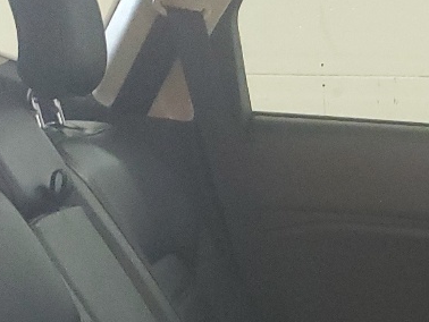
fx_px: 1364
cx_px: 594
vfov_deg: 12.4
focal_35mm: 110
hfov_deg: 16.6
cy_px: 558
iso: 405
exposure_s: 1/15
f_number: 1.5
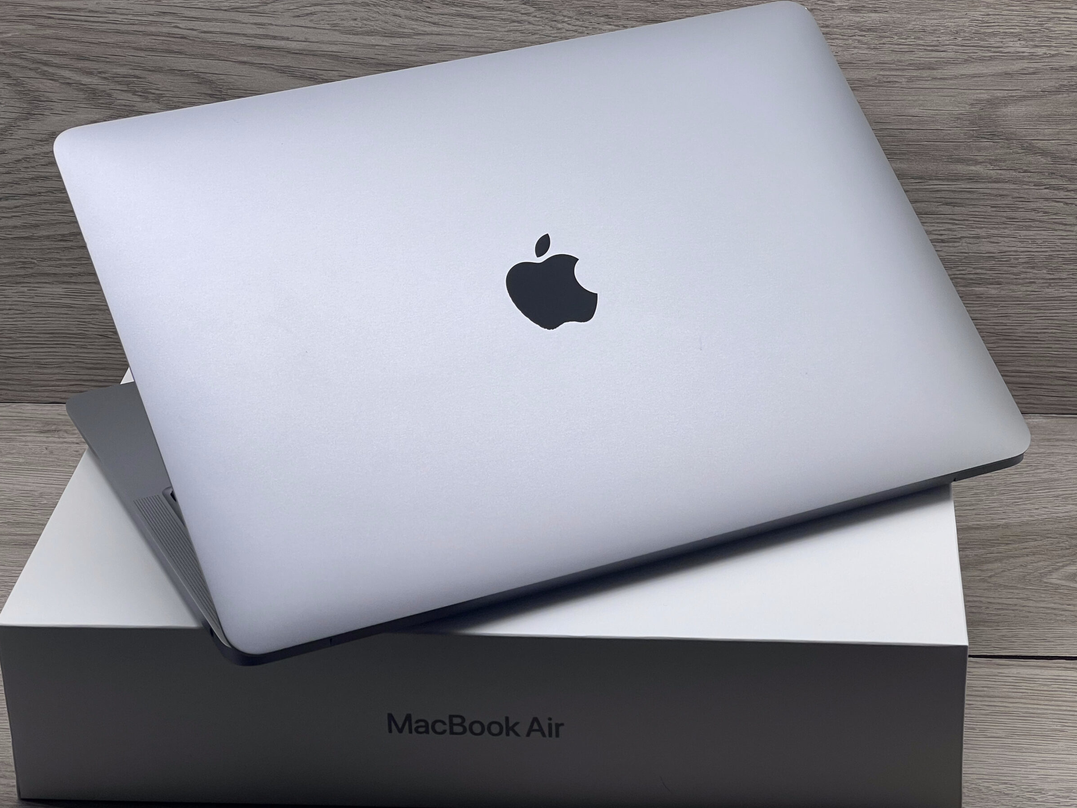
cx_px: 553
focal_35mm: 82
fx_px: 2551
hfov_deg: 23.8
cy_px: 414
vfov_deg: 18.0
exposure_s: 1/124
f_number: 2.8
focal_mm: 9
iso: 32
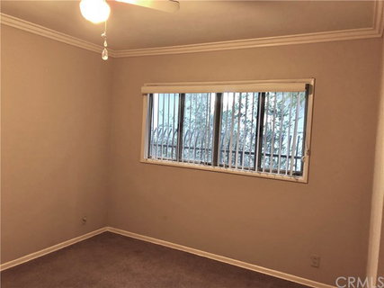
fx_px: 311
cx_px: 192
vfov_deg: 49.7
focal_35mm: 28
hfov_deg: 63.5
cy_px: 144
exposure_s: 1/9
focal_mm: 3.99
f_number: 1.8
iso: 100
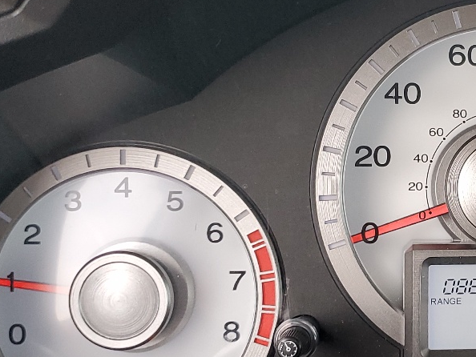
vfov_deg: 21.0
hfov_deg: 26.0
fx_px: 963
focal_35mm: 70
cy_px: 212
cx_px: 504
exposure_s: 1/120
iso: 91
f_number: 1.5
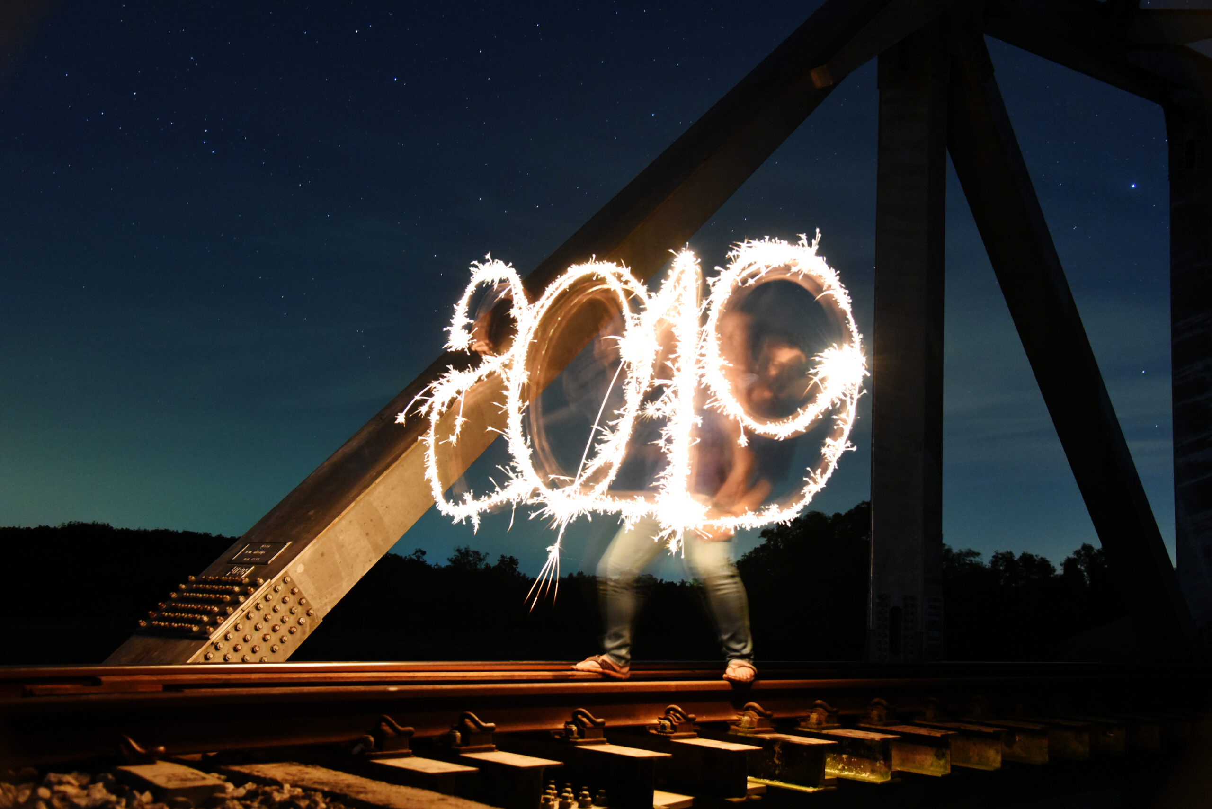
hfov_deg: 54.4
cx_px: 606
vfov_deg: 37.9
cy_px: 404
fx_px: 1179
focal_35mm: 35
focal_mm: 35
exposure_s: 13
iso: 4000
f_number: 4
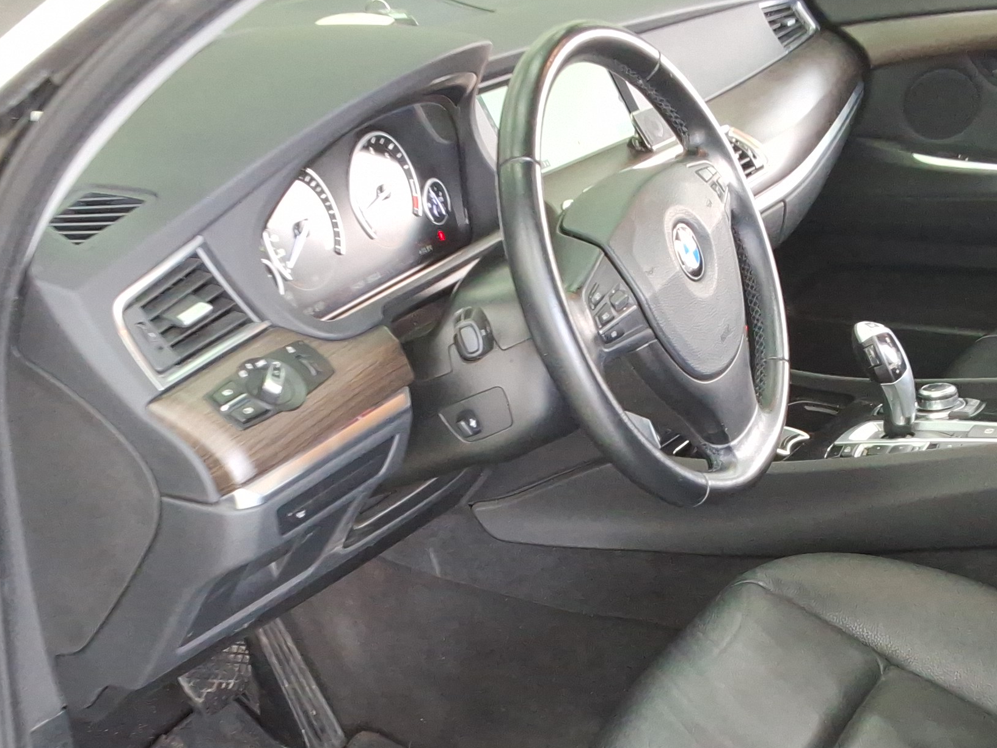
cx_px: 509
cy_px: 602
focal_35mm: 56
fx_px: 1613
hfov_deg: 34.3
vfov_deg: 25.6
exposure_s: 1/40
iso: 126
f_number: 1.9
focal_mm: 2.91
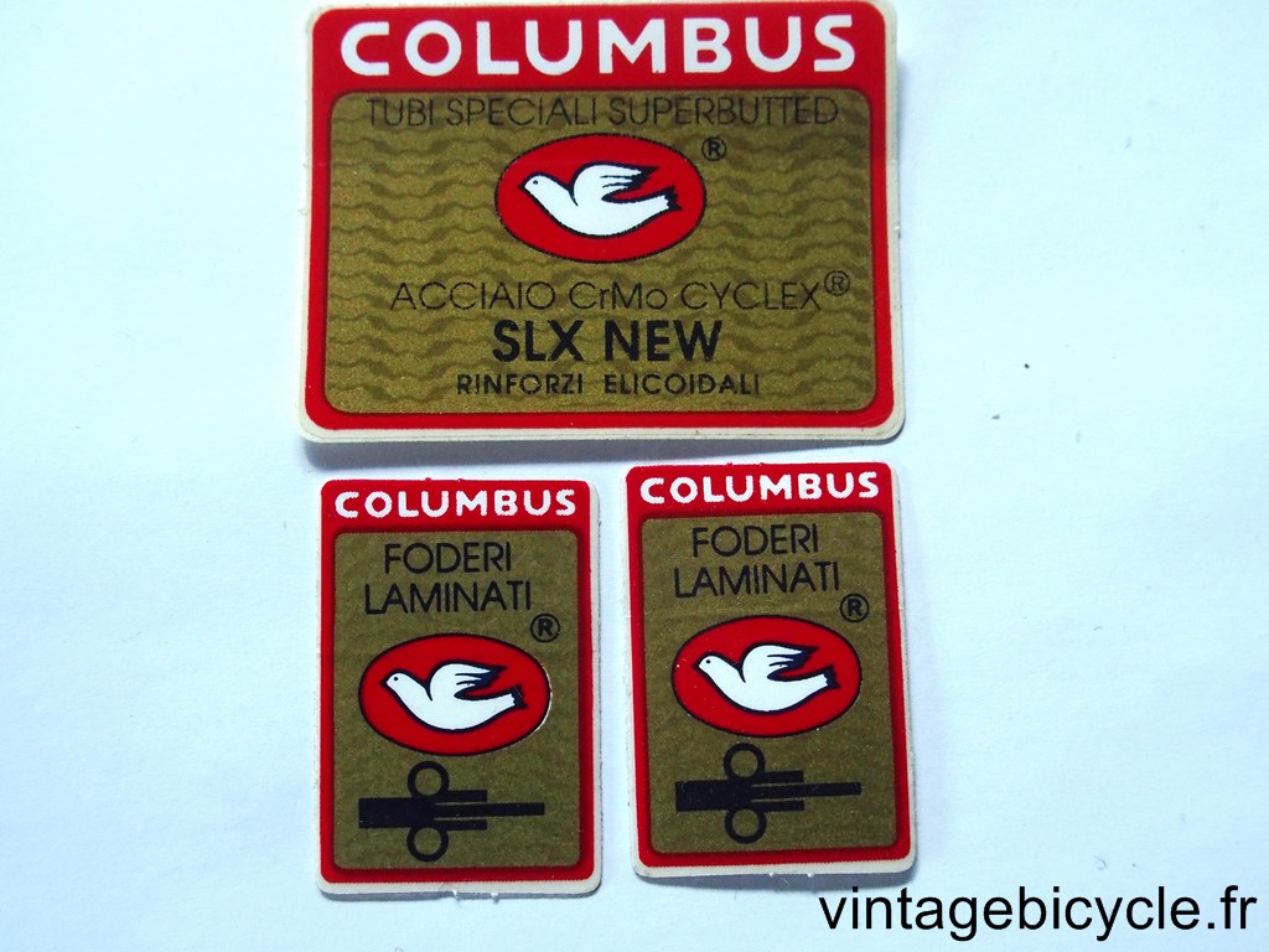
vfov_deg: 34.3
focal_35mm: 42
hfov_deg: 44.8
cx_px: 634
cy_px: 476
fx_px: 1540
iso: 500
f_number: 2.8
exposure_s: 1/160
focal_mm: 9
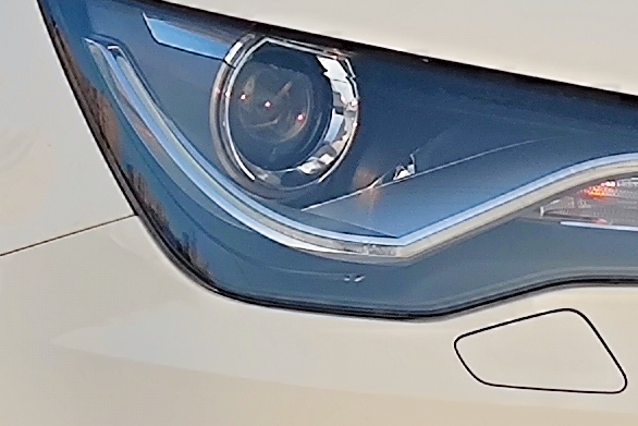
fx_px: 4875
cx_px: 334
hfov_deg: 7.5
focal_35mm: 275
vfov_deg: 5.0
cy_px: -199
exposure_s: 1/498
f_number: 1.95
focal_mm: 7.59
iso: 50
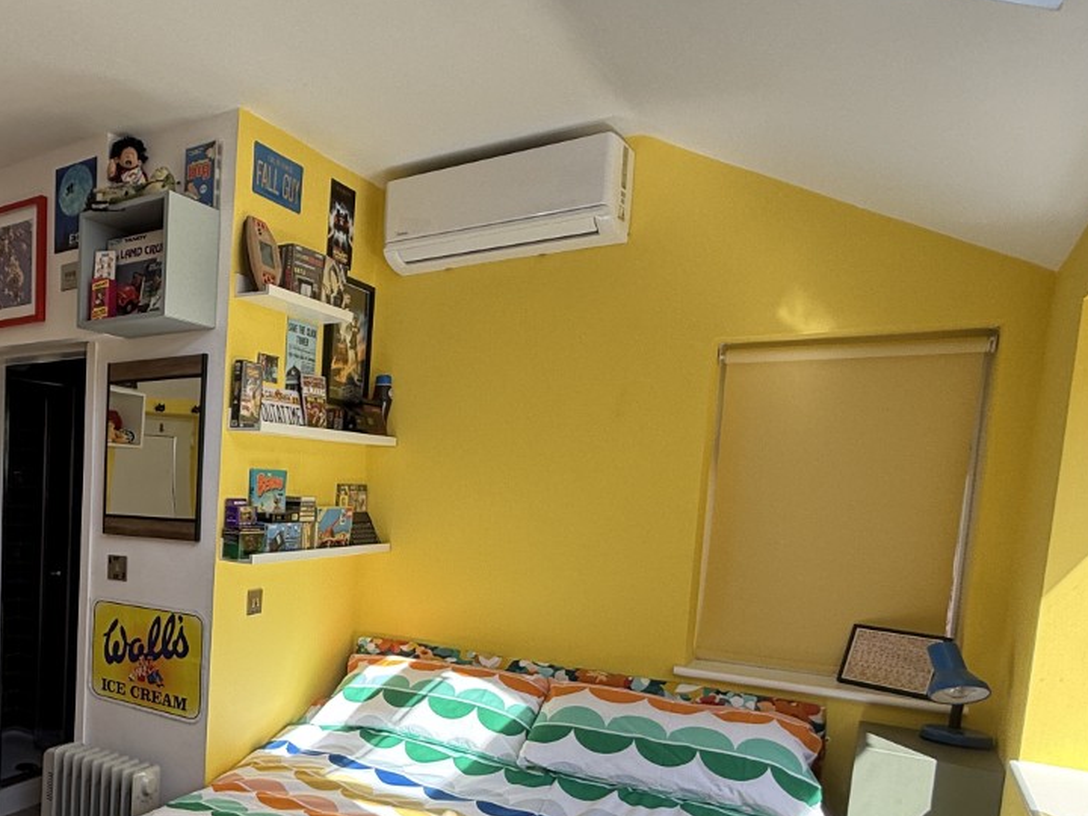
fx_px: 880
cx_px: 68
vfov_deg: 48.8
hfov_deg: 53.6
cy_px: 555
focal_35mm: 28
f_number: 2.2
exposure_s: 1/193
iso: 50
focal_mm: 2.22
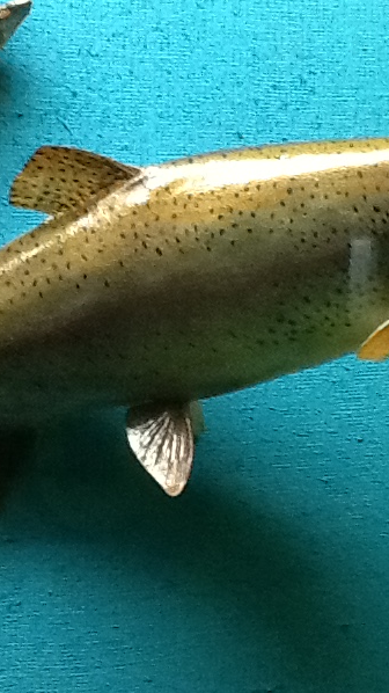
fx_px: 1413
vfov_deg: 27.5
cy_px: 309
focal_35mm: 77
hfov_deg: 15.7
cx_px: 200
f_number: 2.4
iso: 320
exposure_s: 1/30
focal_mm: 2.03
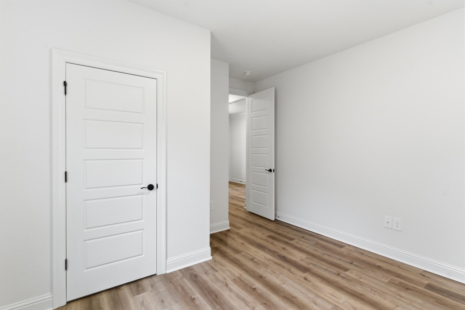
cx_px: 232
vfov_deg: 70.5
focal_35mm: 17
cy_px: 155
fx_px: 220
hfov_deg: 93.3
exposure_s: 1/60
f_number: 8
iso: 500
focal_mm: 17
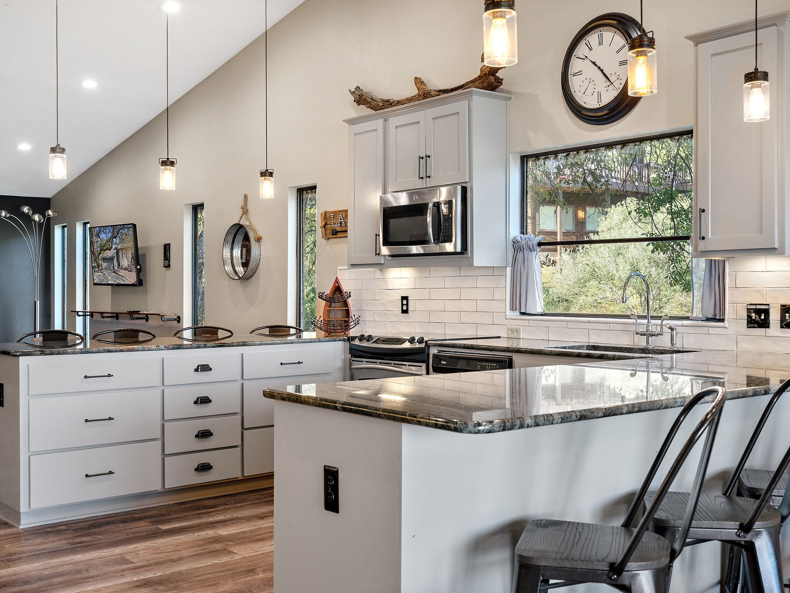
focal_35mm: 38
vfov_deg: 37.7
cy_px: 296
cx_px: 411
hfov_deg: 49.0
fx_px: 867
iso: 320
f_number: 8
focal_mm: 35
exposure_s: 1/3
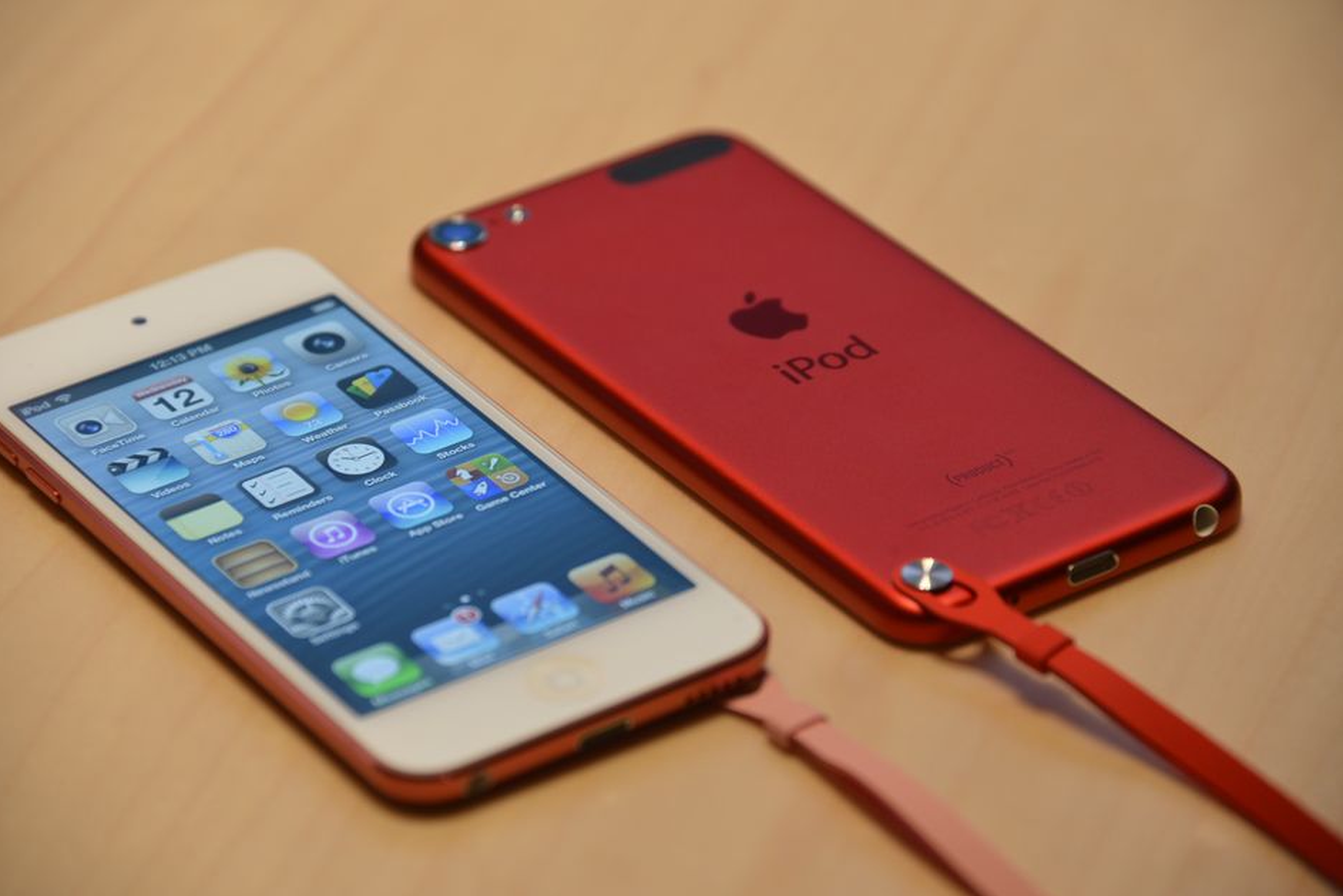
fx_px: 11267
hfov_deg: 6.8
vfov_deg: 4.6
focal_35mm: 302
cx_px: 668
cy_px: 449
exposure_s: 1/60
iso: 1000
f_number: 7.1
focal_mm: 300
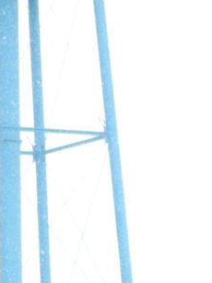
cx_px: 33
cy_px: 233
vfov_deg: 5.9
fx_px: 2729
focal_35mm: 334
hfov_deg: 4.4
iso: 80
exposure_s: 1/250
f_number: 5.2
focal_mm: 17.1
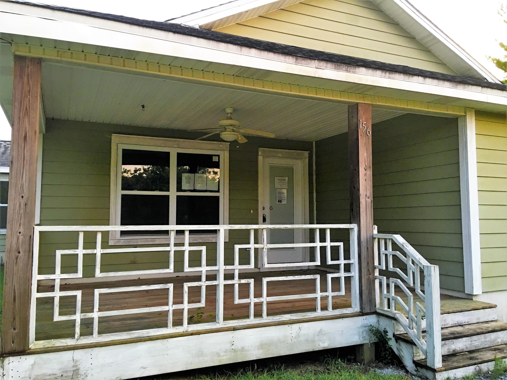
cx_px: 254
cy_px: 190
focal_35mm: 29
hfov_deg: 61.7
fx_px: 425
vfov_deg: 48.2
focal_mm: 4.15
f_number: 2.2
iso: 80
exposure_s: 1/15
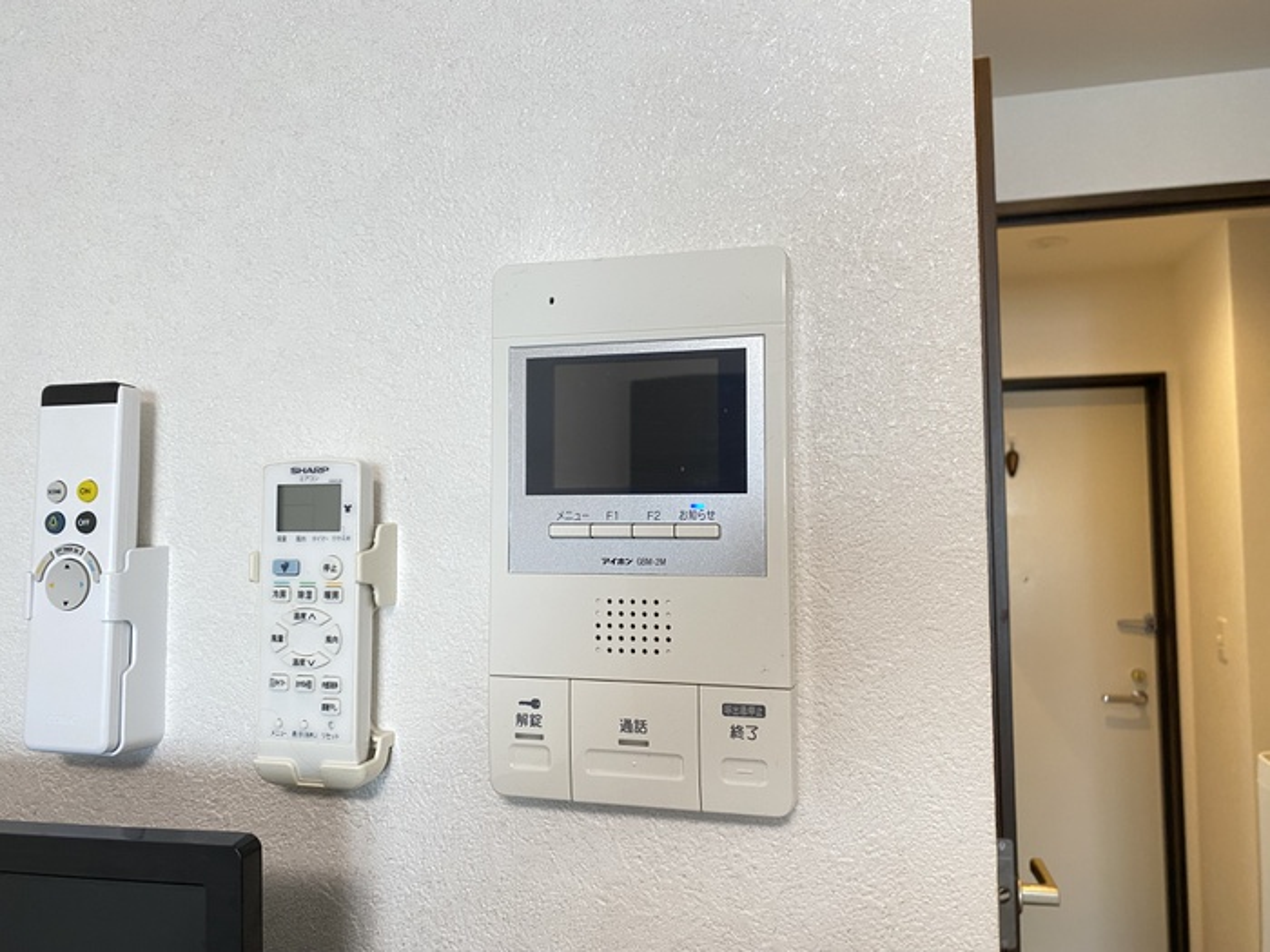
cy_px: 476
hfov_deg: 67.3
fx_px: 954
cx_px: 635
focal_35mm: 26
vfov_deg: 53.1
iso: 125
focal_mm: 4.25
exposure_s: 1/69
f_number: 1.8
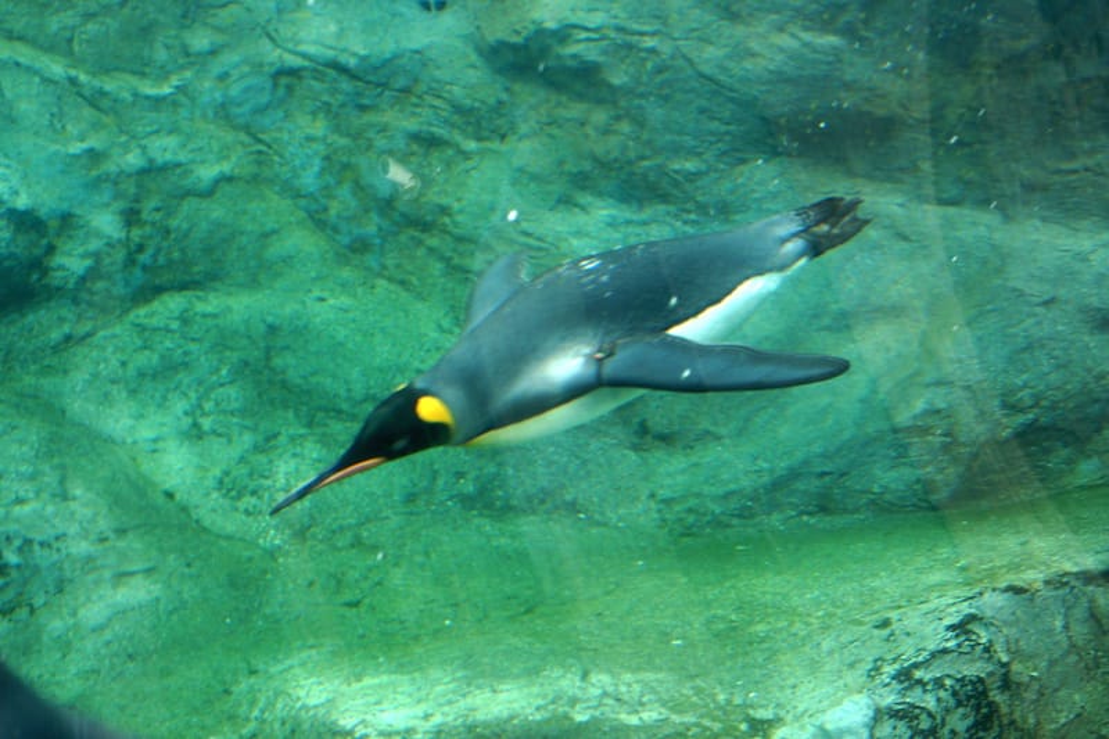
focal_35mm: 36
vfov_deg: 36.9
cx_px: 554
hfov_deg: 53.1
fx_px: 1109
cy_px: 370
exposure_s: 1/80
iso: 100
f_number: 5.6
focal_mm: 24
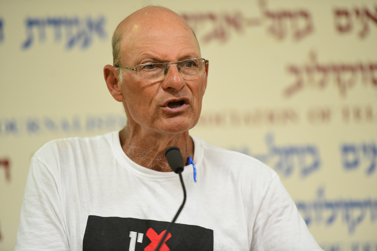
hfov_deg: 10.3
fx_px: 2094
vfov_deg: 6.9
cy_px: 126
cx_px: 188
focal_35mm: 200
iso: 2000
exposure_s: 1/200
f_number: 2.8
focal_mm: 200
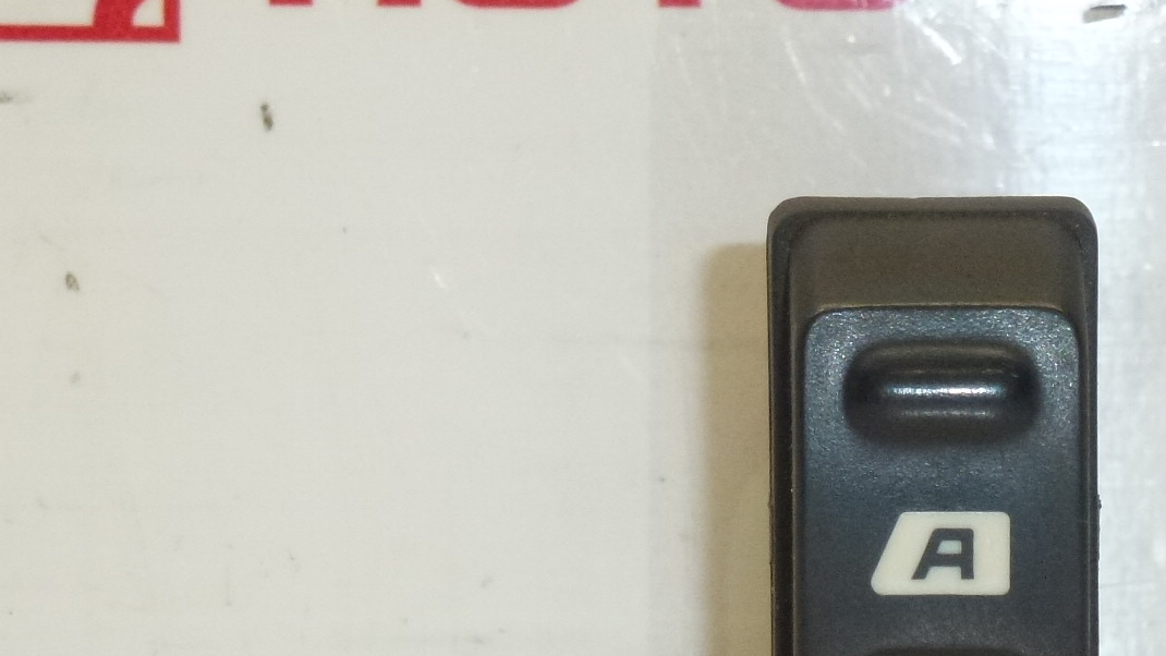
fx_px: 5287
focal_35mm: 171
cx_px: 864
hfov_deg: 12.6
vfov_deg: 7.1
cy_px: 416
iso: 400
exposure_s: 1/160
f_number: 4.8
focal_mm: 14.8
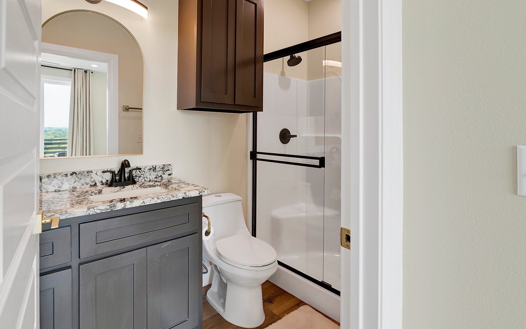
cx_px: 259
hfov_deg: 94.3
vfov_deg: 68.0
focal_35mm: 17
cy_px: 164
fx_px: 244
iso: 250
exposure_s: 1/30
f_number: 8
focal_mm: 16
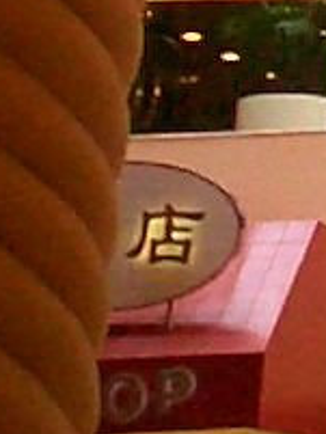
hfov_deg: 4.7
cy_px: -836
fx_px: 3700
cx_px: 1112
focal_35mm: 295
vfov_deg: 6.2
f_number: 3.5
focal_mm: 5.6
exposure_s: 1/40
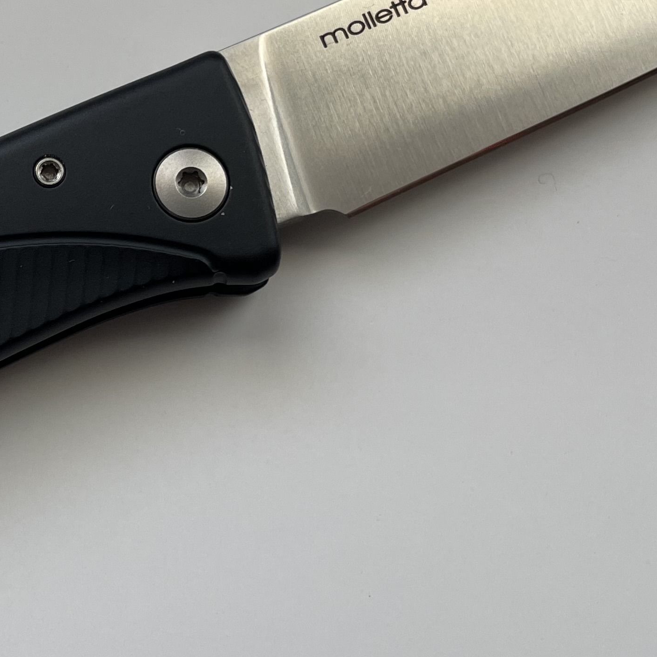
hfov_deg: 25.5
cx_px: 103
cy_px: 281
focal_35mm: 66
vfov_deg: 26.1
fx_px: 1417
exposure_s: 1/120
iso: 80
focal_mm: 4.2
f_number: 1.6
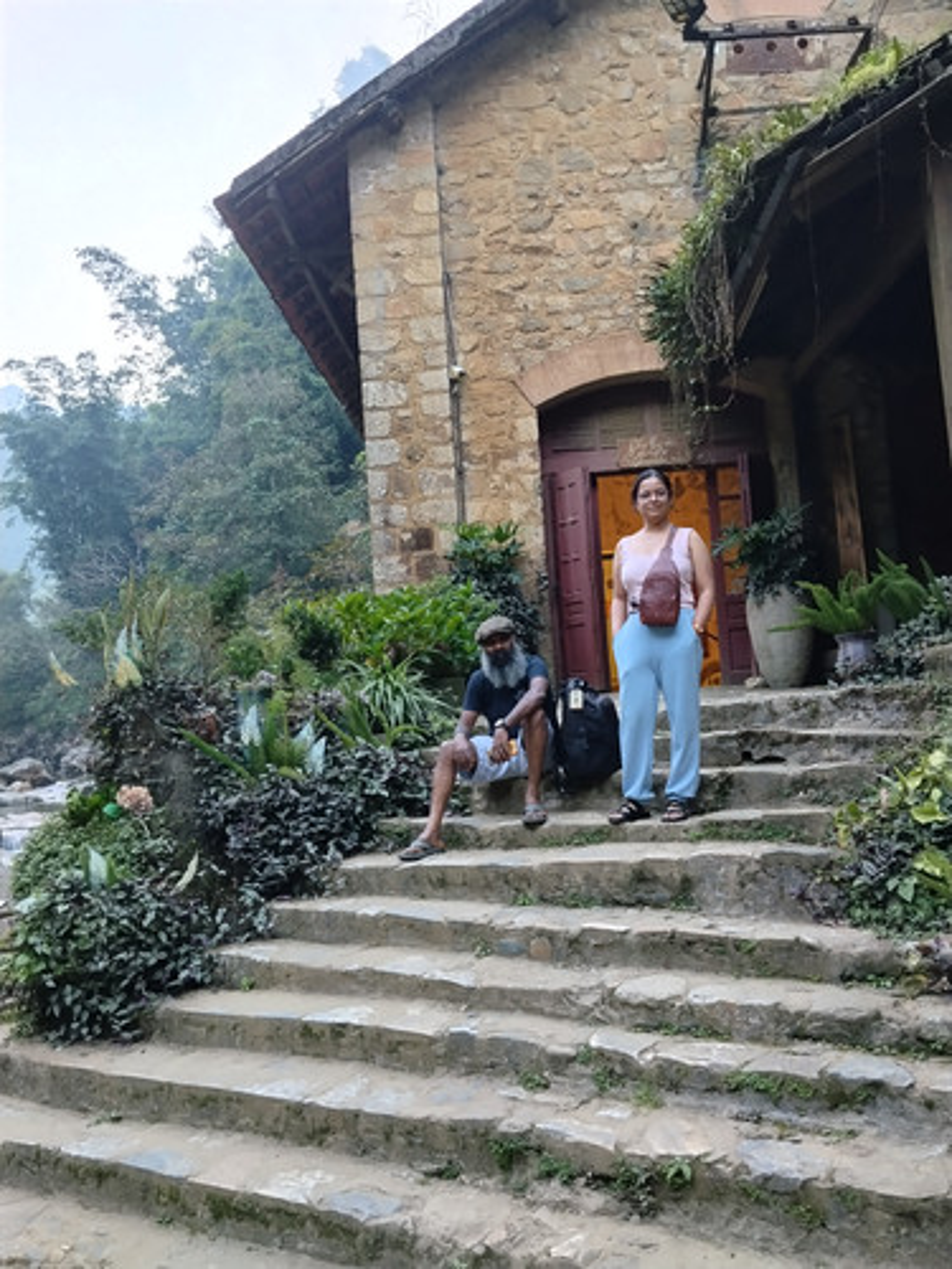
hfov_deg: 48.2
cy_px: 634
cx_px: 476
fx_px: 1063
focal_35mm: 29
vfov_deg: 61.7
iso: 125
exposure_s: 1/33.3
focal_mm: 4.22
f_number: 1.8
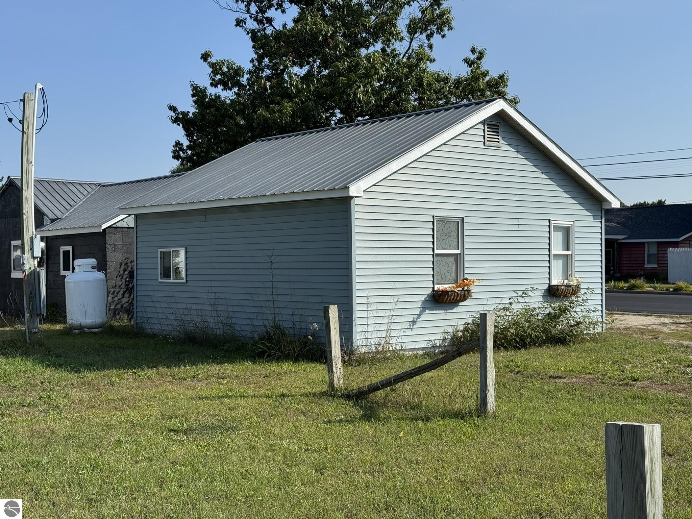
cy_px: 260
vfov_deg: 30.3
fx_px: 960
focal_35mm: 48
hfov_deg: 39.7
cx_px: 346
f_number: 1.78
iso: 64
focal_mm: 6.76
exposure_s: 1/4608
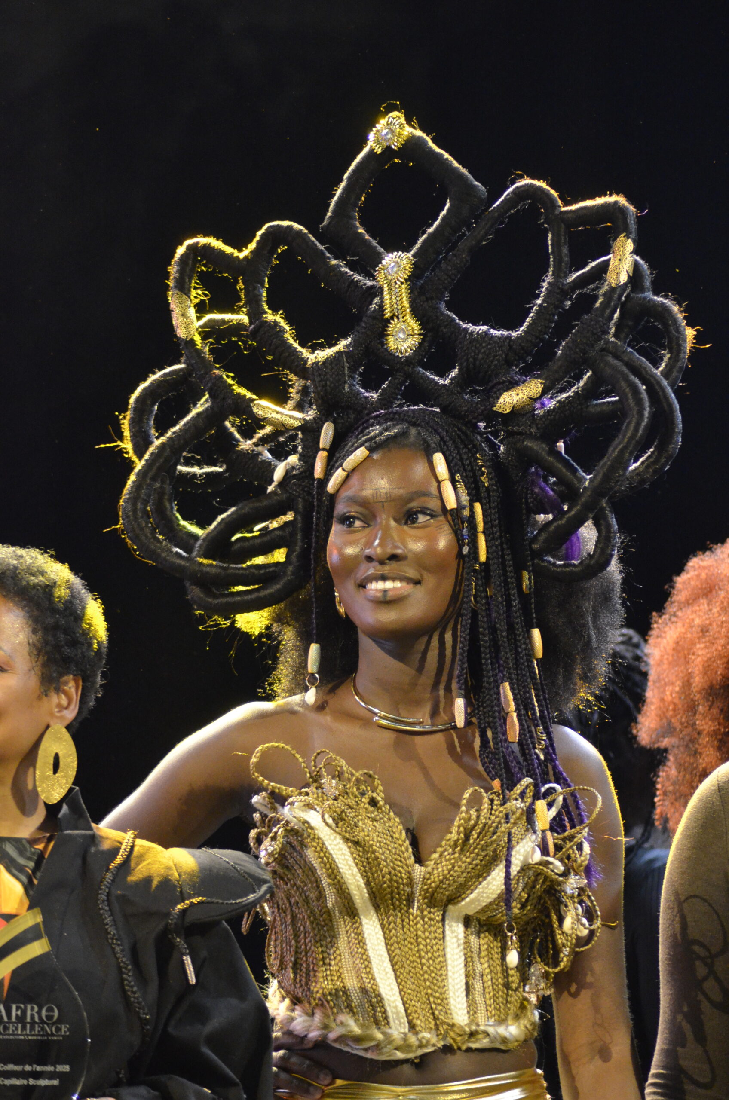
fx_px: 8236
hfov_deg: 5.1
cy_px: 550
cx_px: 364
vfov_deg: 7.6
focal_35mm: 270
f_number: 4.5
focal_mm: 180
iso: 4000
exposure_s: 1/100
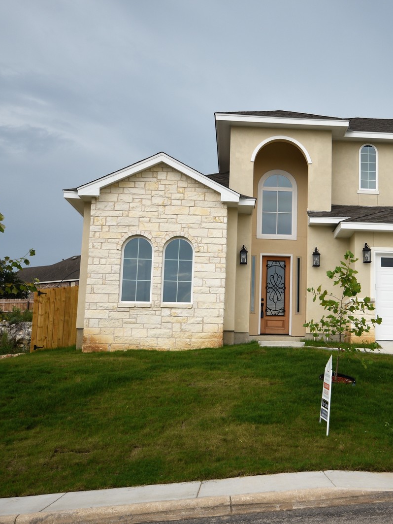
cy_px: 262
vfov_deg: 45.1
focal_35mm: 42
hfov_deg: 33.7
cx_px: 305
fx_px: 632
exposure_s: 1/200
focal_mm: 19
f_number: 5
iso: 100
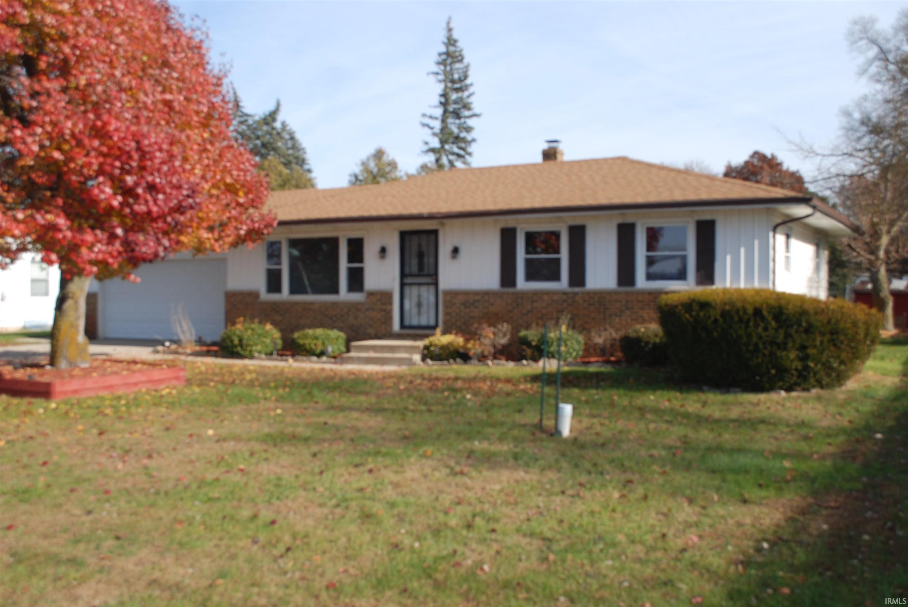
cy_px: 304
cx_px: 454
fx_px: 909
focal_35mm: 36
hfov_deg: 53.1
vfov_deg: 37.0
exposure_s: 1/200
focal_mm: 24
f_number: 6.3
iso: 100
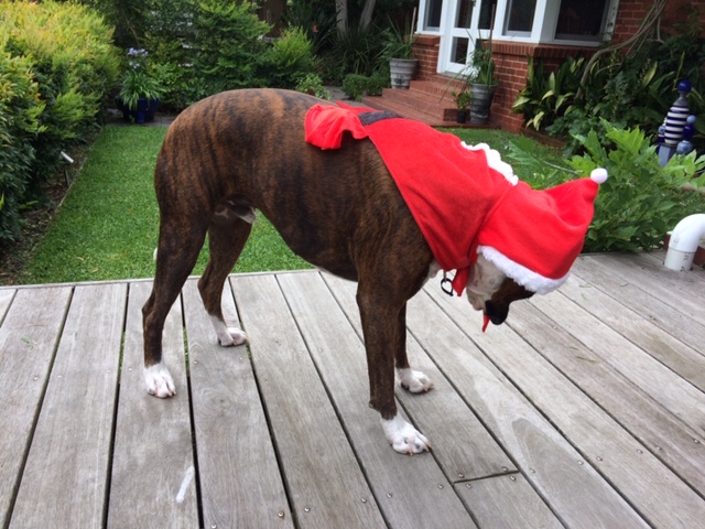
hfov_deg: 61.7
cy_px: 264
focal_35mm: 29
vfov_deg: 48.2
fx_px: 591
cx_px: 352
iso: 32
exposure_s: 1/398
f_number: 2.2
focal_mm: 4.15
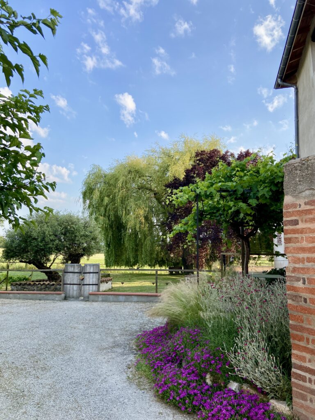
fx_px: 315
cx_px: 158
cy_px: 210
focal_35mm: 26
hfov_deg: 53.1
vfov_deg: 67.3
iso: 32
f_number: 1.8
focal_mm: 4.25
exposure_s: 1/871
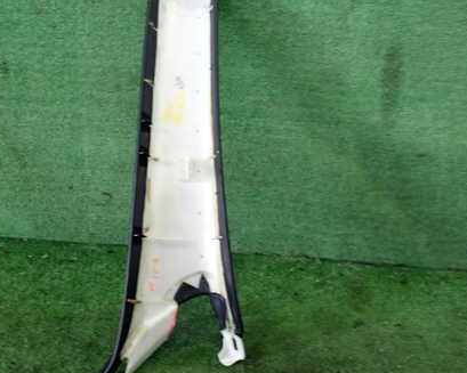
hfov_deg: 42.5
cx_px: 169
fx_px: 594
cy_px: 164
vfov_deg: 34.8
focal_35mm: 43
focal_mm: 5.4
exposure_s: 1/30
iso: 200
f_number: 2.3
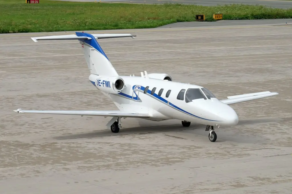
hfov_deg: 15.2
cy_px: 97
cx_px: 146
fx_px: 1095
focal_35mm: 135
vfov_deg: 10.2
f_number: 8
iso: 200
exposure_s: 1/140
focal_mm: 90
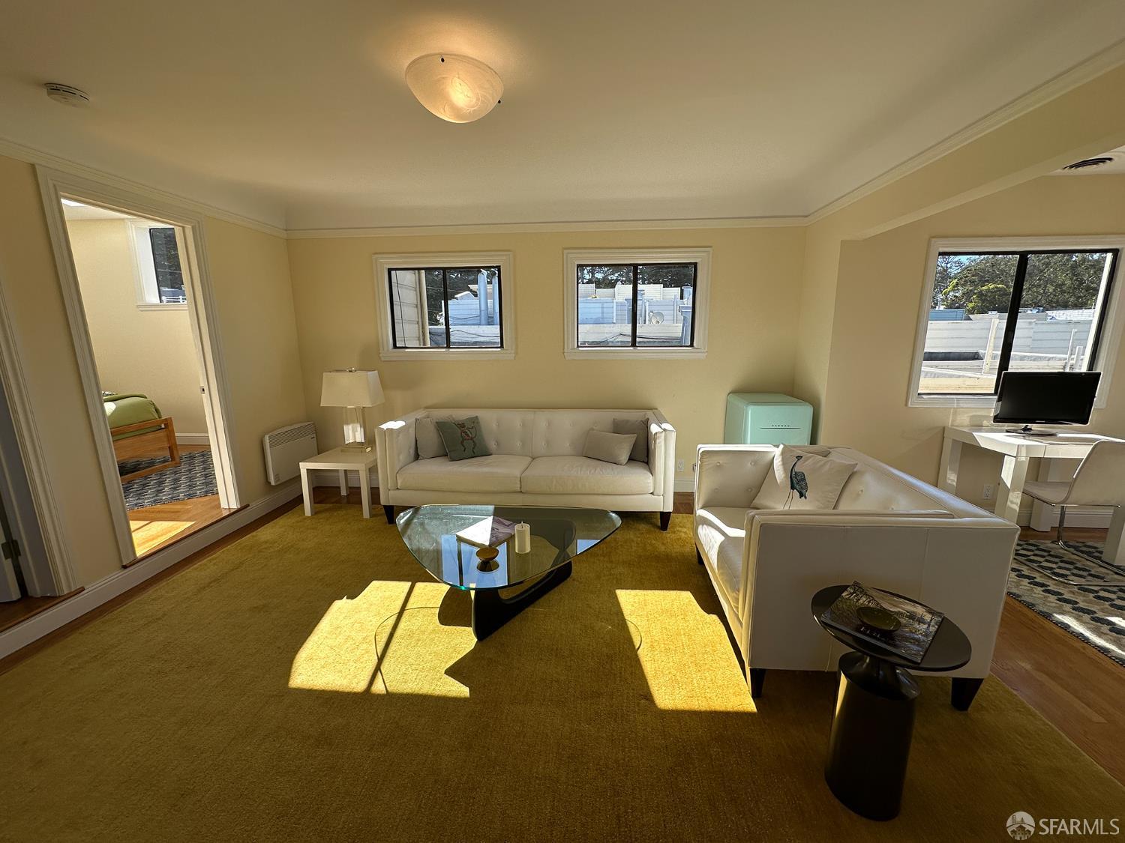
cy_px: 422
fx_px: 455
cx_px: 562
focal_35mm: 14
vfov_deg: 85.7
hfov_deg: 102.1
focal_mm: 2.22
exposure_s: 1/500
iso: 40
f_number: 2.2
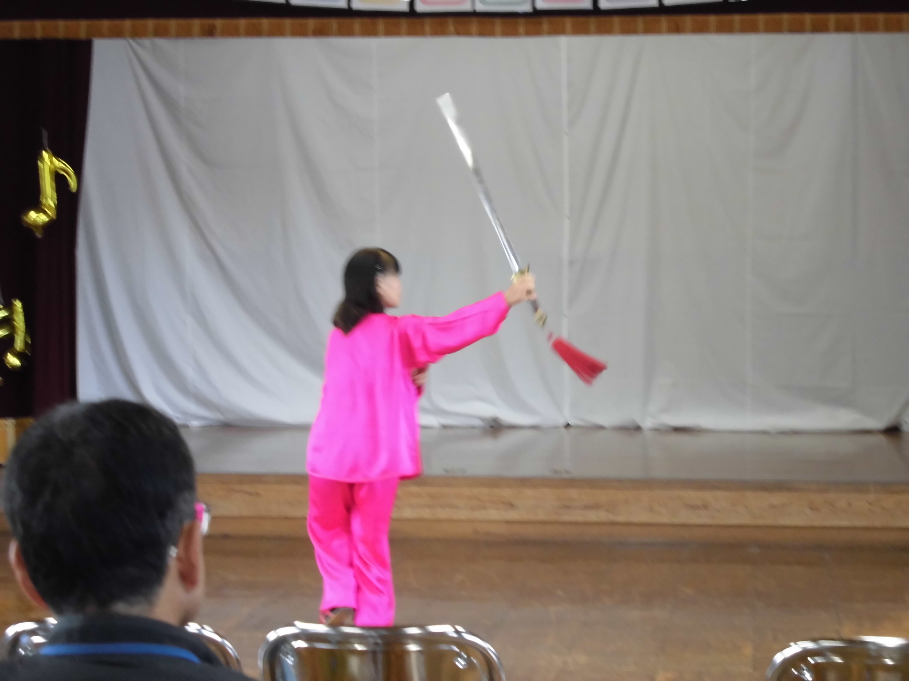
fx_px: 2468
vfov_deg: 15.7
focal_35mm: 94
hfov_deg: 20.9
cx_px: 454
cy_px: 340
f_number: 4.7
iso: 400
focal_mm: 16.9
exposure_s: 1/20
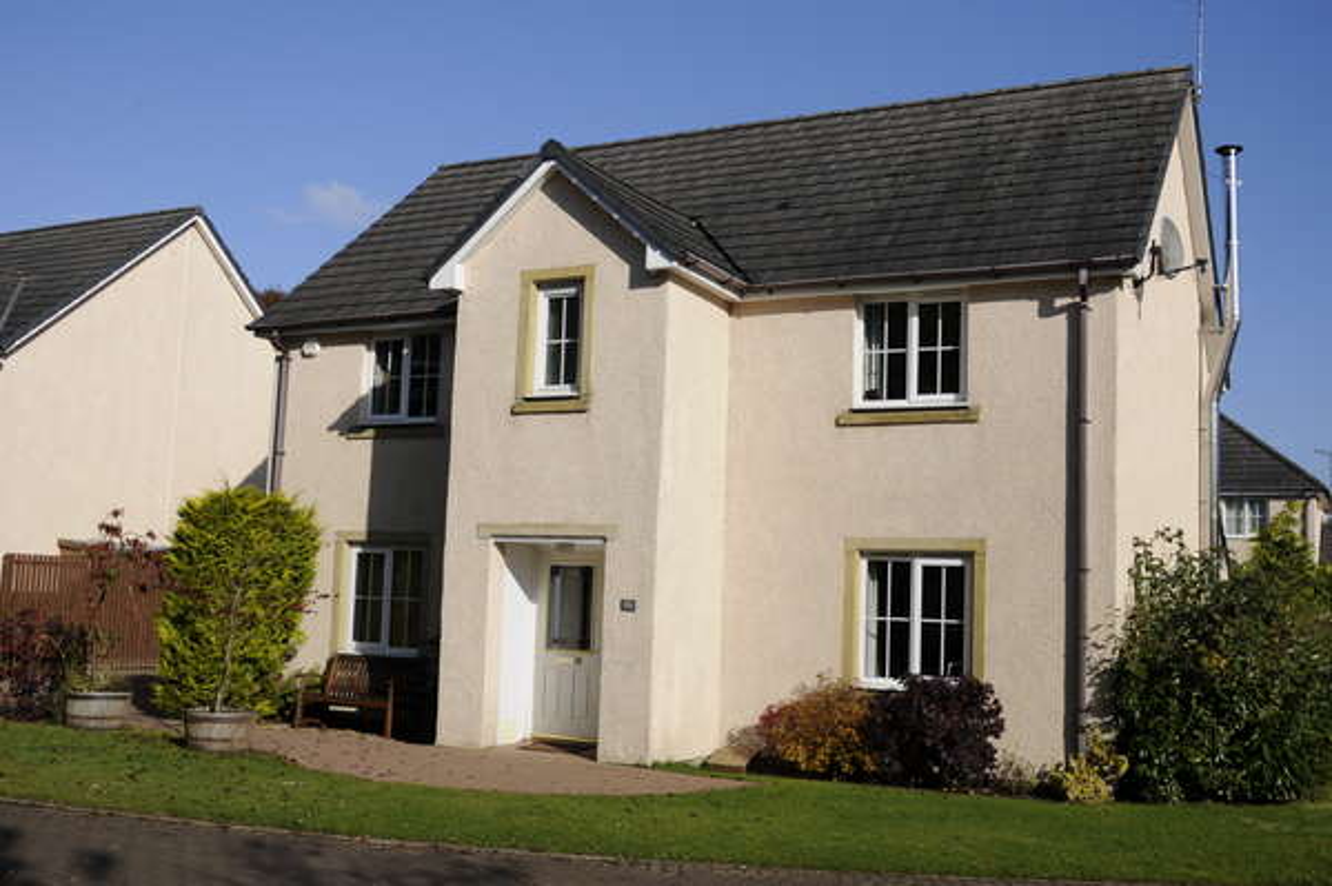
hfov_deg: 53.2
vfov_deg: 36.8
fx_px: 1331
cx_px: 666
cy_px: 443
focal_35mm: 36
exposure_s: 1/6400
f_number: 2.8
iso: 200
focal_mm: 24
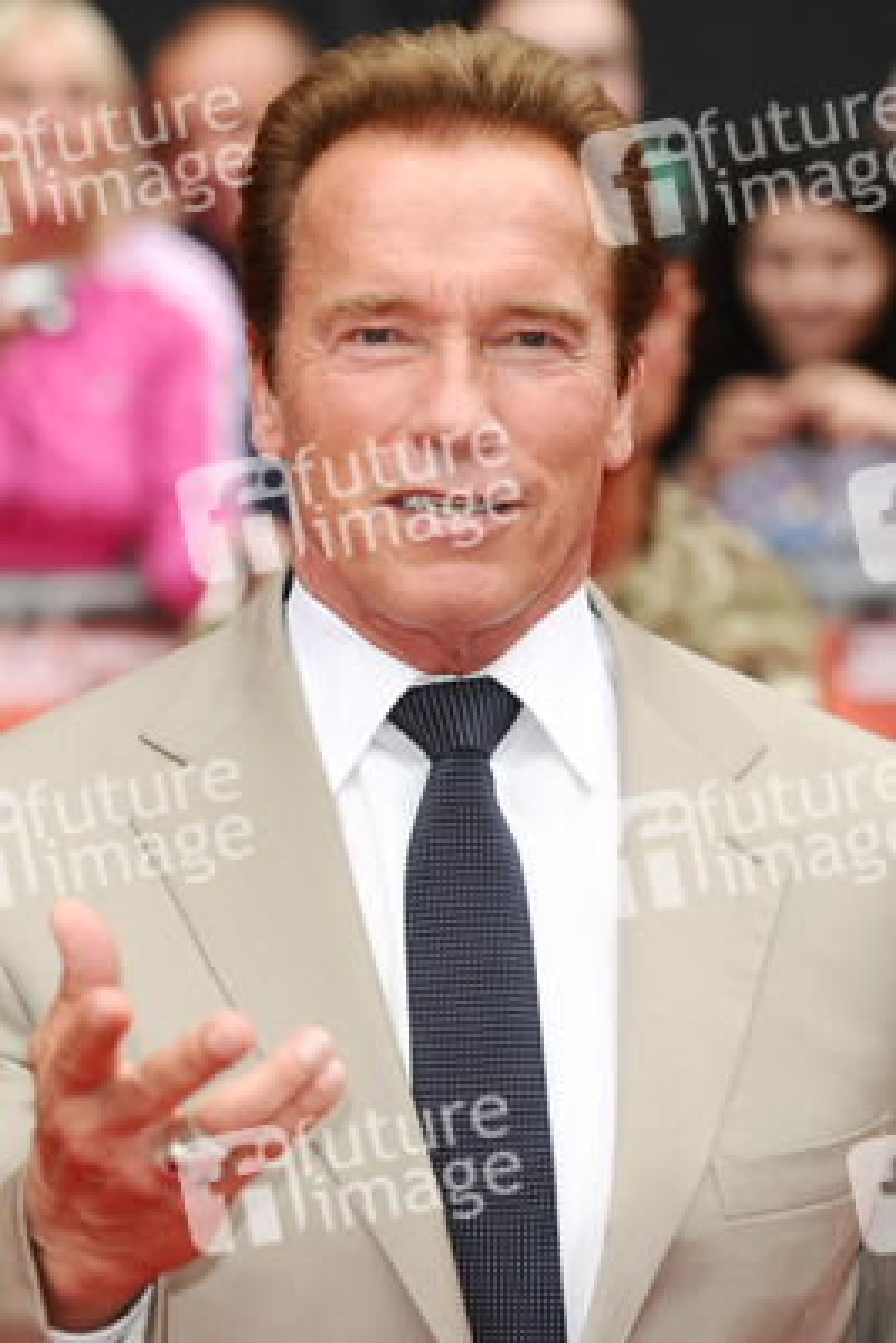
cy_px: 672
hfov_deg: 6.8
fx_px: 7553
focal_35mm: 202
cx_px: 448
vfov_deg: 10.2
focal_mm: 135
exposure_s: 1/200
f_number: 4.5
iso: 320
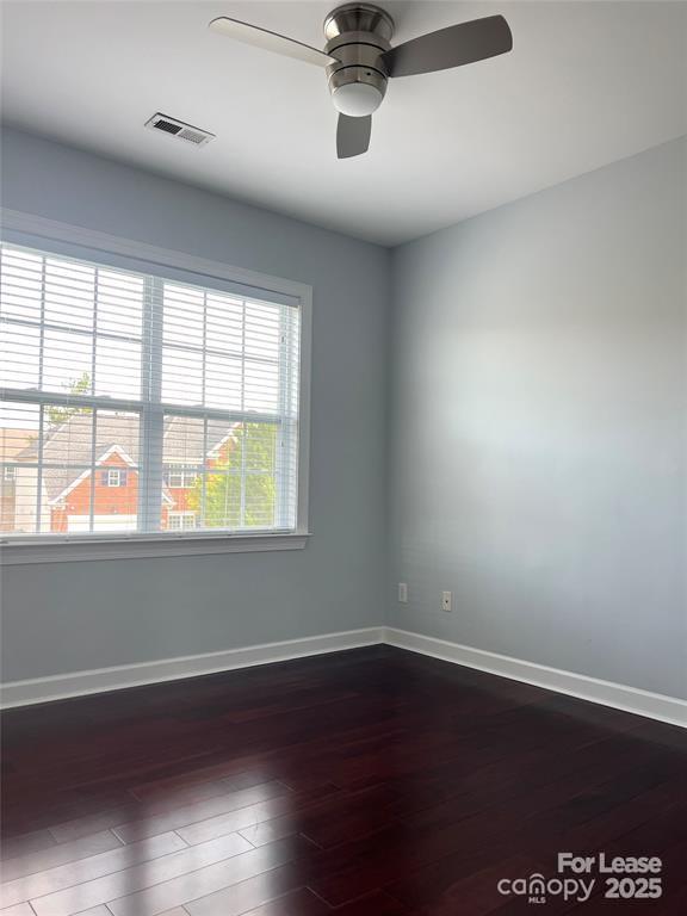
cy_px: 458
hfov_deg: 53.1
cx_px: 344
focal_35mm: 26
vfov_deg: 67.3
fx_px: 688
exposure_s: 1/120
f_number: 1.5
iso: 50
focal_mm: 5.7
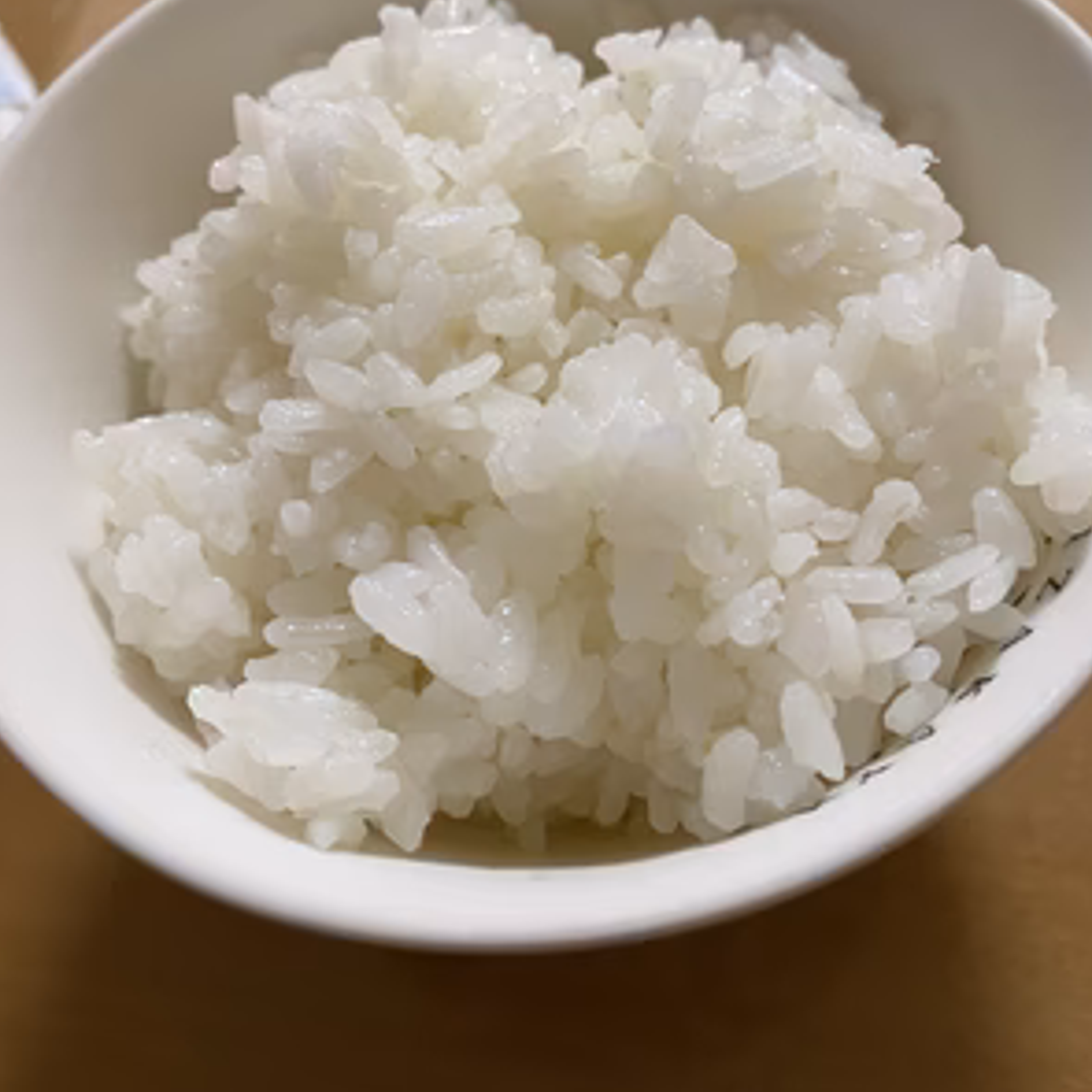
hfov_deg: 54.0
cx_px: 548
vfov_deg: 53.4
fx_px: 1071
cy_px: 407
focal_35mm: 30
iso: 125
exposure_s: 1/50
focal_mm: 4.25
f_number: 1.8
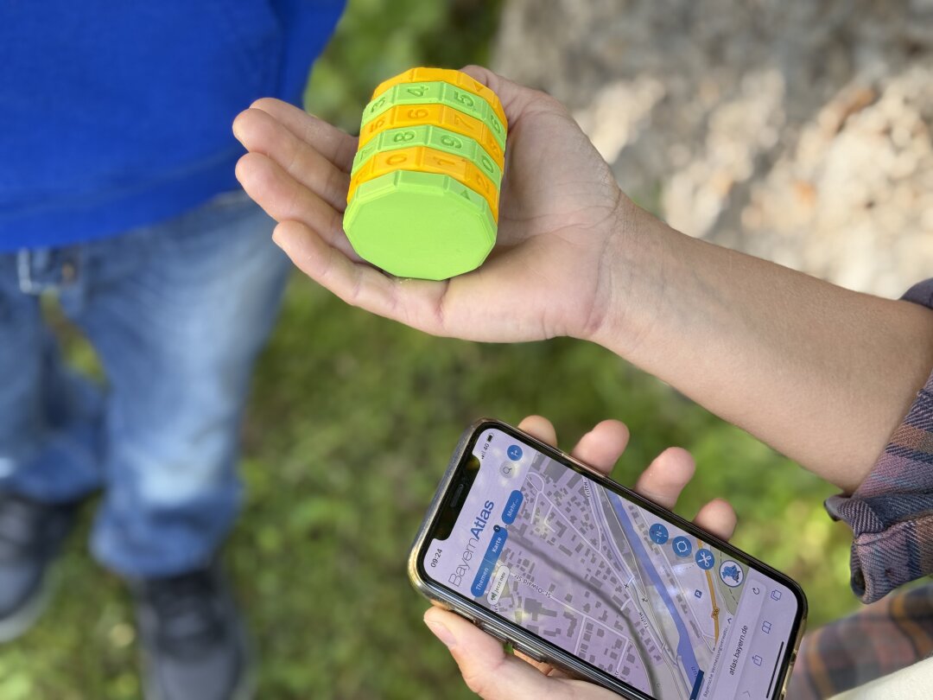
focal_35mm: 48
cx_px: 466
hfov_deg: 39.7
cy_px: 350
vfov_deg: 30.3
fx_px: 1294
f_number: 1.78
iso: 50
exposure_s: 1/189
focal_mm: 6.76
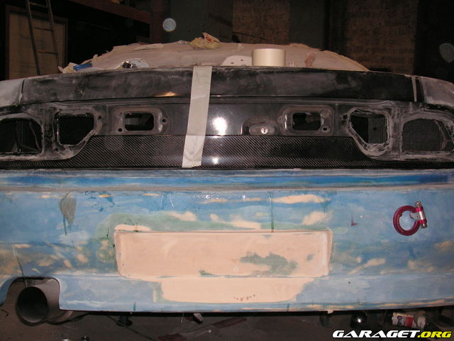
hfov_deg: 49.0
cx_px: 227
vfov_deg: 37.7
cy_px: 170
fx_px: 498
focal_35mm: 38
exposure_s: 1/45
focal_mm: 6.3
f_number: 3.3
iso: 160
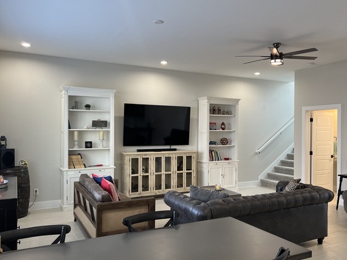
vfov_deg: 45.5
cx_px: 184
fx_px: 311
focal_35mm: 31
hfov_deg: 58.3
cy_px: 132
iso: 100
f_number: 1.5
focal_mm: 5.7
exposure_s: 1/120
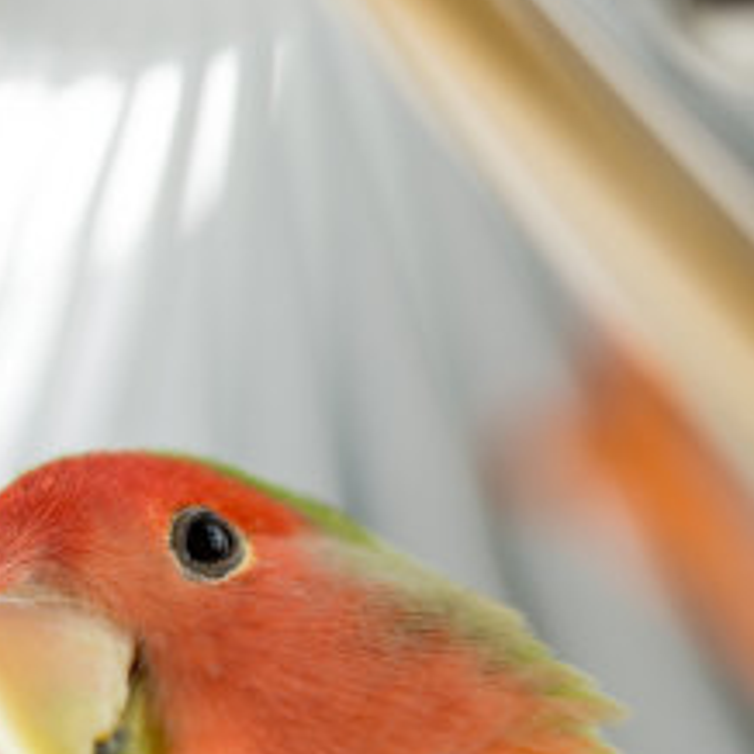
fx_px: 6185
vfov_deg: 7.0
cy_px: 597
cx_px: 208
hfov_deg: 7.0
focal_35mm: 251
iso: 250
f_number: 4
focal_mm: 105
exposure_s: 1/200
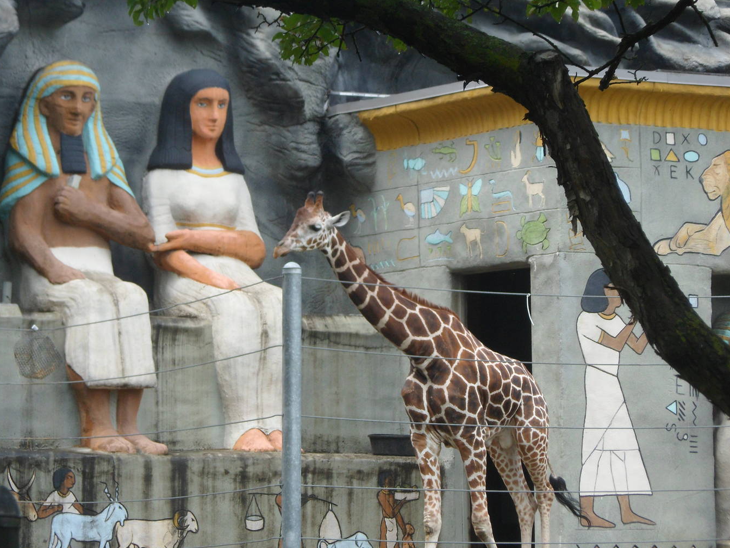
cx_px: 411
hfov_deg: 10.2
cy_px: 298
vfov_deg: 7.7
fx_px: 4070
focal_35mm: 193
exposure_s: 1/180
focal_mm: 28.7
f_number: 5.5
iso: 80
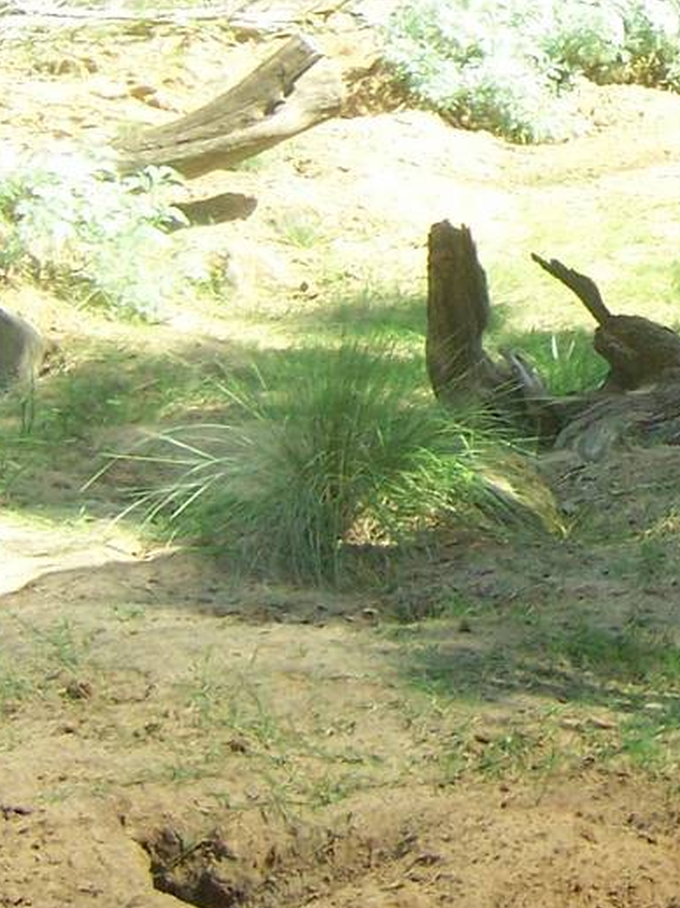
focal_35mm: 102
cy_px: 82
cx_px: 1029
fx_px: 2674
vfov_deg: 18.9
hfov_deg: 13.6
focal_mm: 5.5
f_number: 3.4
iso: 140
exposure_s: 1/180
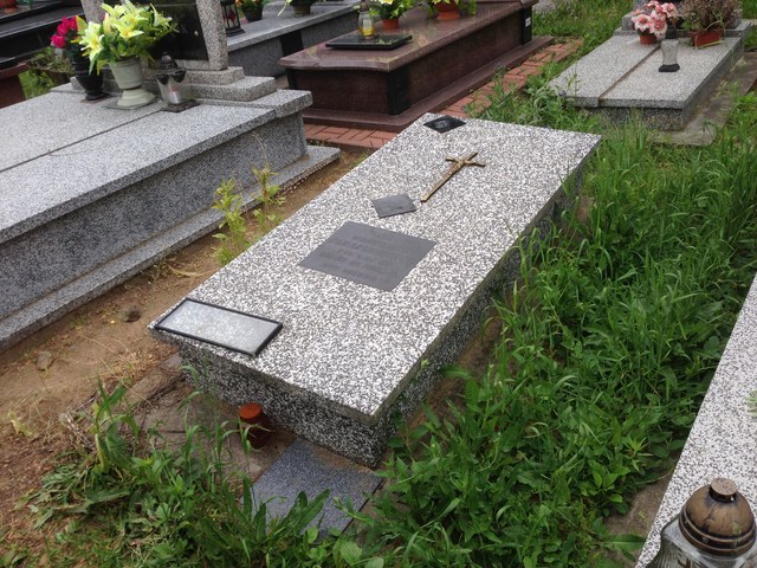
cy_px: 284
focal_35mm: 33
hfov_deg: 55.4
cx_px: 378
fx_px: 722
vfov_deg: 42.9
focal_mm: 4.12
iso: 50
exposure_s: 1/723
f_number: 2.4
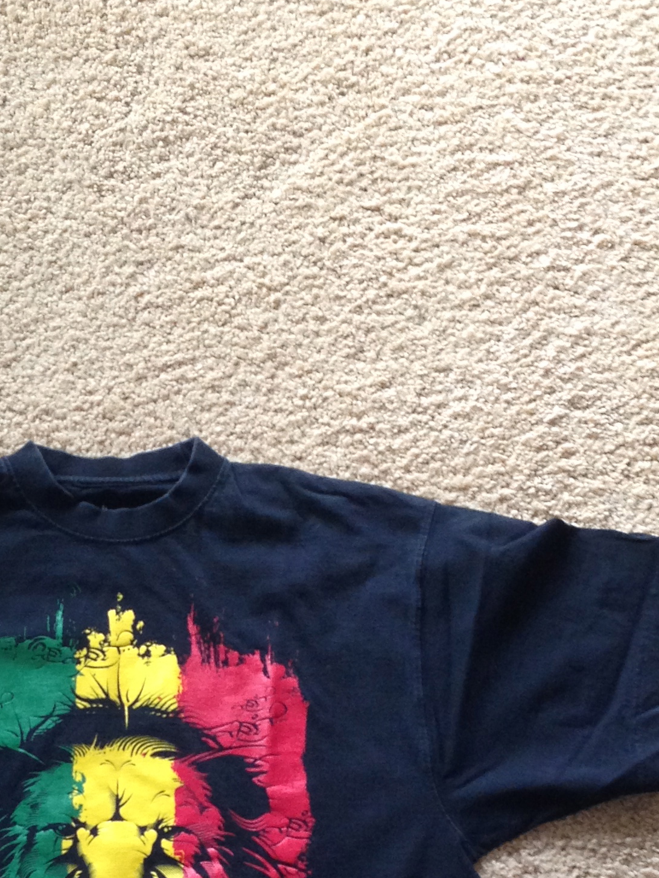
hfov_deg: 19.7
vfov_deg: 25.5
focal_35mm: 74
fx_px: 1878
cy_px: 793
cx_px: 136
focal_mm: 4.12
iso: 200
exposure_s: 1/20
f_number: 2.4
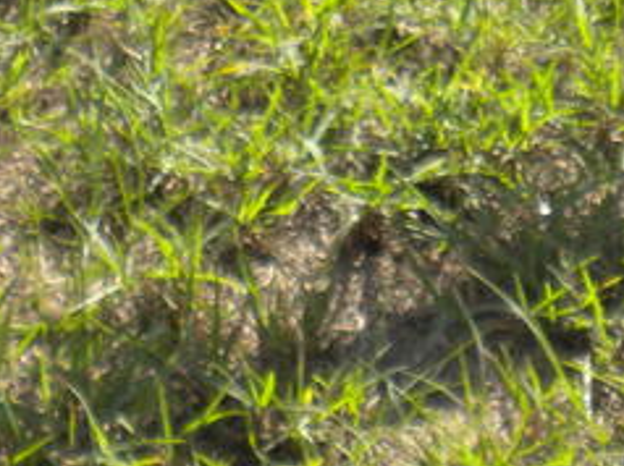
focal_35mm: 140
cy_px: -368
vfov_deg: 10.0
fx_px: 2521
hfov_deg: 14.1
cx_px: 401
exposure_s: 1/312
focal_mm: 6.6
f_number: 3.5
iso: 64
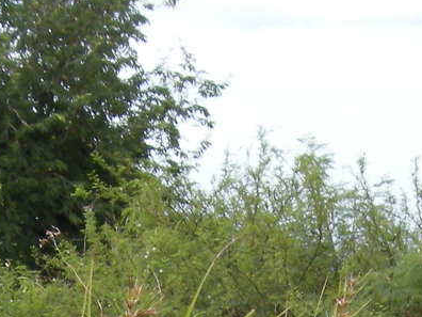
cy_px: 836
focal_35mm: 212
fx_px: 2584
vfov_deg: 6.6
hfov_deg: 9.3
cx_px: 359
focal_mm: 7.5
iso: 64
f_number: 4.8
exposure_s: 1/133
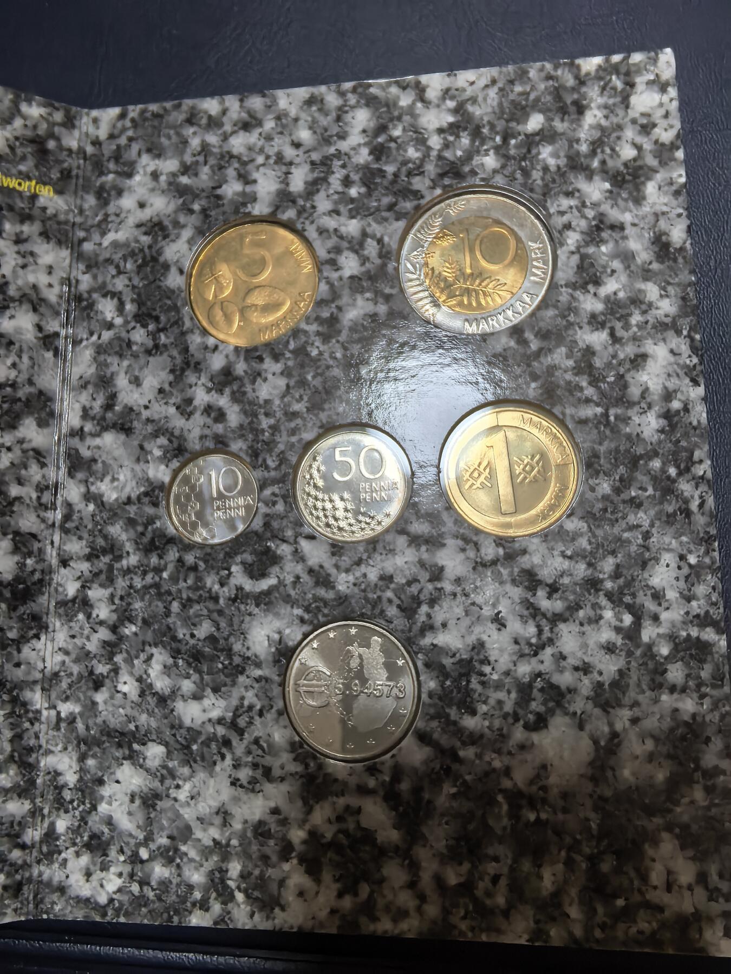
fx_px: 676
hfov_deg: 56.8
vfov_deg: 71.6
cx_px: 366
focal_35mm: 24
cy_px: 487
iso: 160
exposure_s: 1/50
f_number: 2.2
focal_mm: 1.68
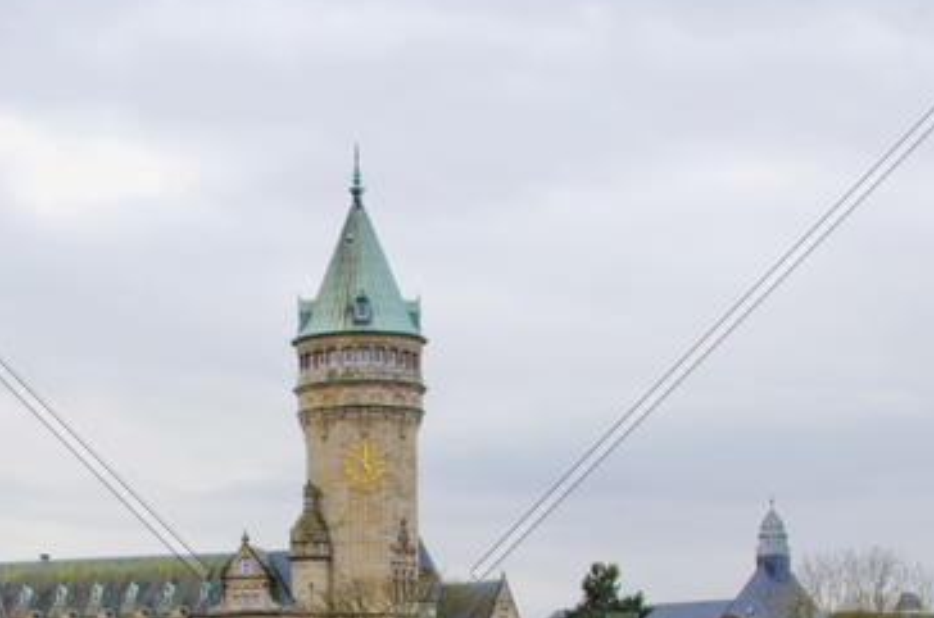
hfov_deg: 20.2
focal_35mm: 101
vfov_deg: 13.2
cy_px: 710
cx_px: 339
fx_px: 2615
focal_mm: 28
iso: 250
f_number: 3.5
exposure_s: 1/180
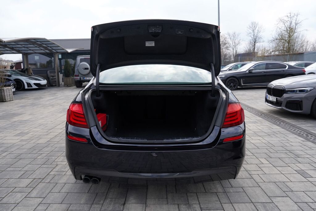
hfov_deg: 69.4
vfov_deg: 49.5
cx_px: 158
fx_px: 228
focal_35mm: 26
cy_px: 106
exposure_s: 1/200
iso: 100
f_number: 7.1
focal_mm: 26
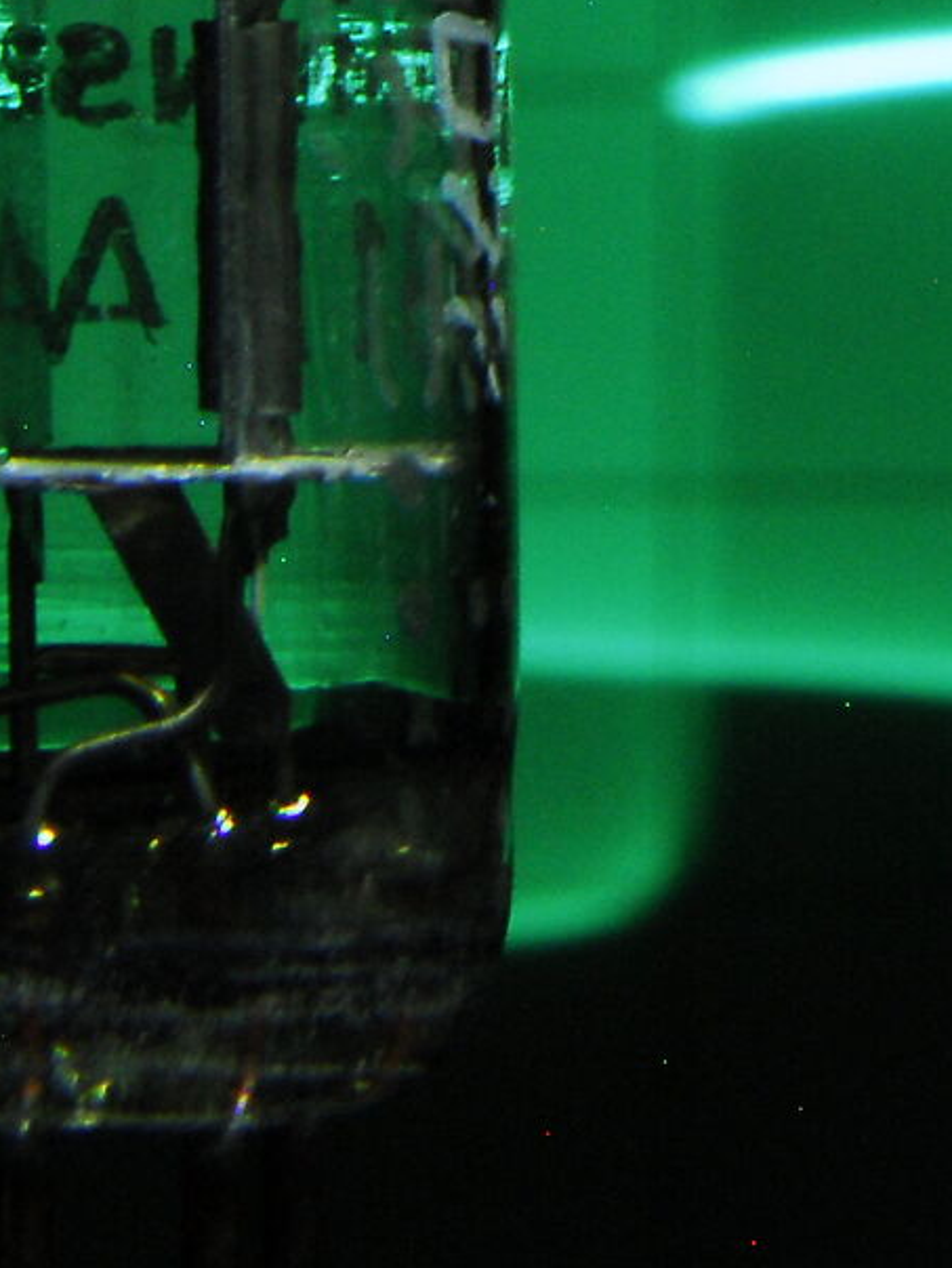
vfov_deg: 6.3
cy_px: 33
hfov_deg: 4.7
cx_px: 1744
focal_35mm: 316
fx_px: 11572
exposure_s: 30
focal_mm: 55
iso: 800
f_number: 22
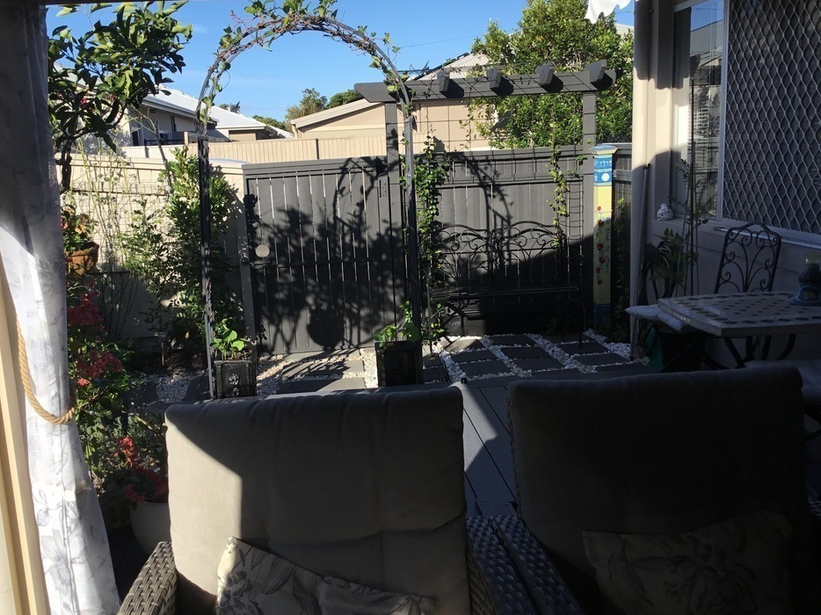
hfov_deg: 53.9
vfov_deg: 41.8
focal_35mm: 34
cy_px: 303
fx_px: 806
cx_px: 377
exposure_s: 1/1072
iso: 25
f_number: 2.4
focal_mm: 3.3
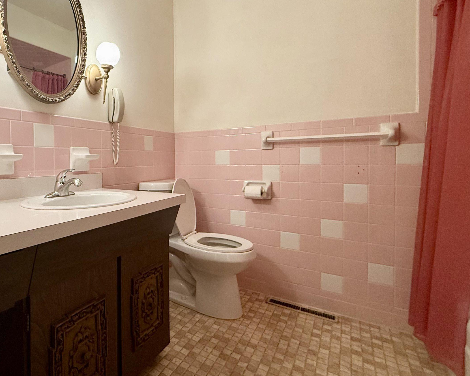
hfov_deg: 75.9
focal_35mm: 20
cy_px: 166
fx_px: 278
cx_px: 132
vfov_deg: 67.9
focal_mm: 2.22
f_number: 2.2
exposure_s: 1/60
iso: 250
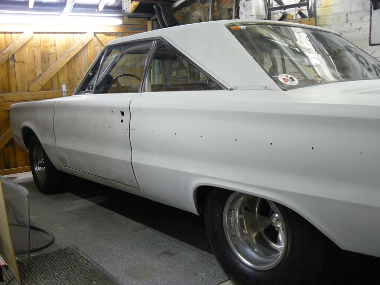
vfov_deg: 39.7
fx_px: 395
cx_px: 190
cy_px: 142
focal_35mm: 36
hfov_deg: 51.4
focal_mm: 6
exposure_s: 1/10
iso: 200
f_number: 2.8
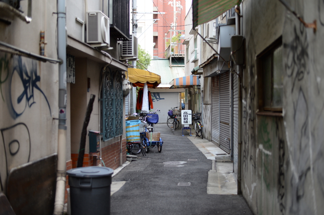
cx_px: 162
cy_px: 108
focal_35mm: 50
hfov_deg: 39.6
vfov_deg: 26.9
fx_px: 450
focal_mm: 50
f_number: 2
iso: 640
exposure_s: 1/50
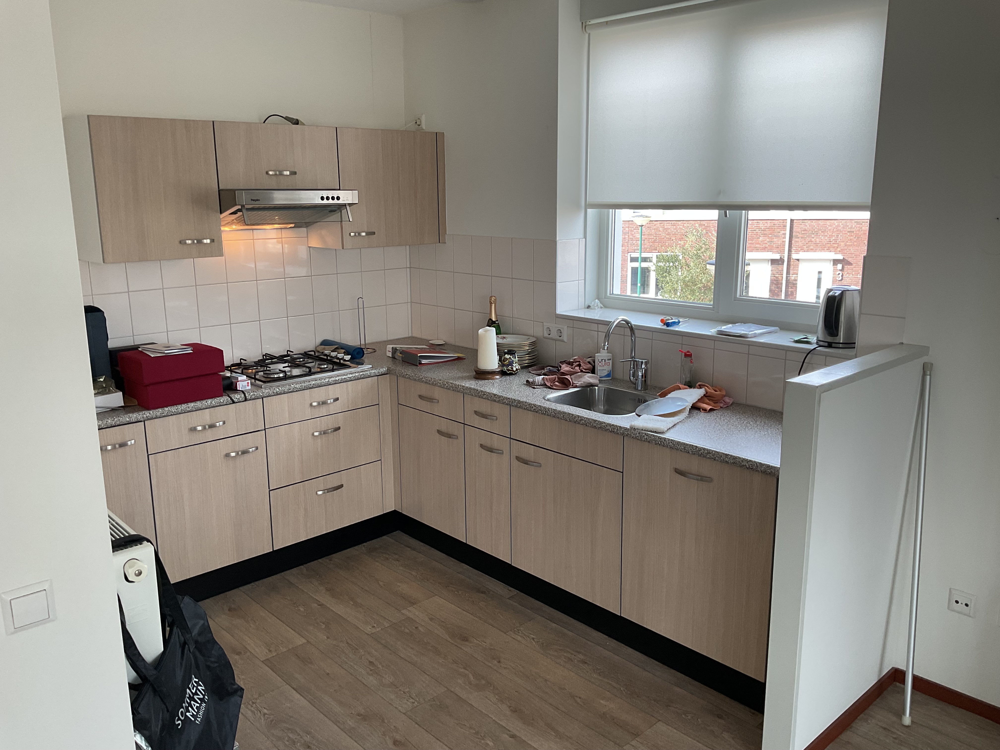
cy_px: 375
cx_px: 500
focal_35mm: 29
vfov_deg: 48.2
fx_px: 838
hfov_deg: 61.7
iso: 40
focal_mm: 3
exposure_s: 1/100
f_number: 1.8
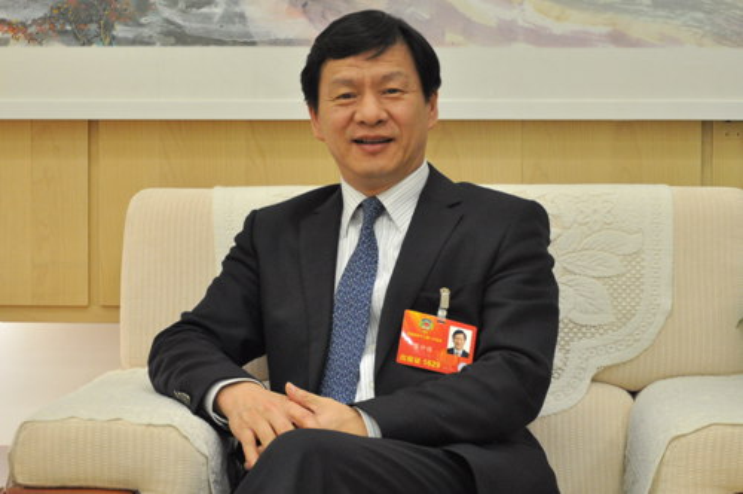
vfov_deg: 23.7
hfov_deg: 35.1
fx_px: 1175
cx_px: 372
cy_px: 247
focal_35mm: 57
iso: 720
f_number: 4.5
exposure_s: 1/30
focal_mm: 38
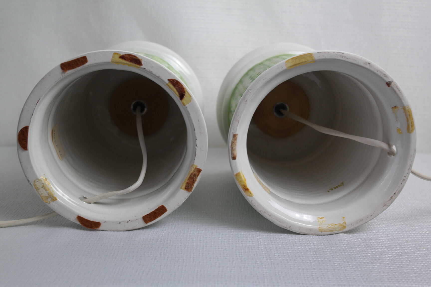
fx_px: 587
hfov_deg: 40.3
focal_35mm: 49
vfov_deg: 27.5
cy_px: 144
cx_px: 216
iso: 400
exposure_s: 1/60
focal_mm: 32
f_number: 4.5
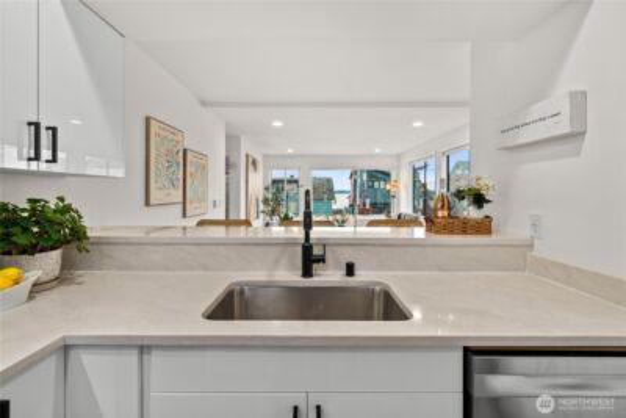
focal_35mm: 14
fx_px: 244
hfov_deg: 104.2
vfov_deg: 81.3
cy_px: 209
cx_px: 313
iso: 1000
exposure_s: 1/13
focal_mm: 14
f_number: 7.1
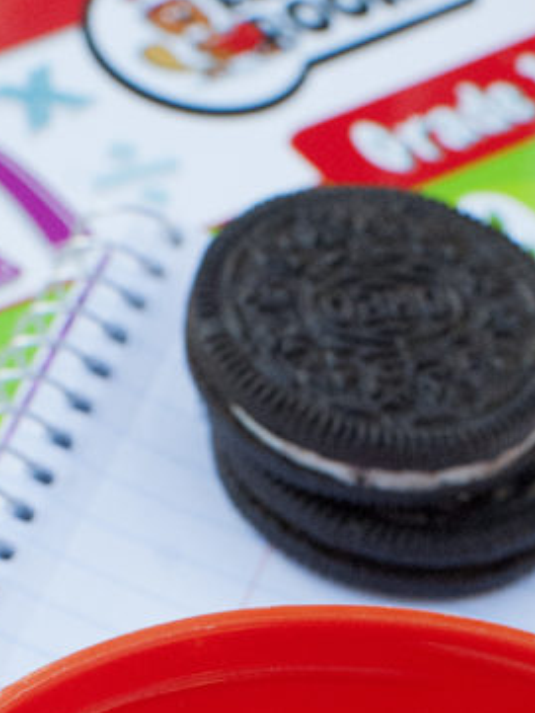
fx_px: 2953
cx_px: 283
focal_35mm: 143
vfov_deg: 13.3
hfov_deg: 10.4
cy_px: 897
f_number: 8
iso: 800
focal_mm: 35
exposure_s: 1/250
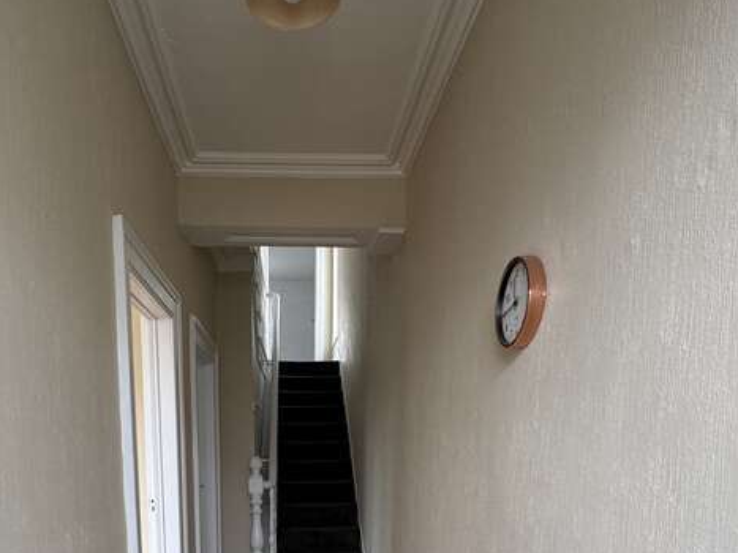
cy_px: 524
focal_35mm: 27
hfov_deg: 64.9
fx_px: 575
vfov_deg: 45.2
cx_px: 303
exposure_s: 1/99
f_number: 2.2
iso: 125
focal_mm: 2.22
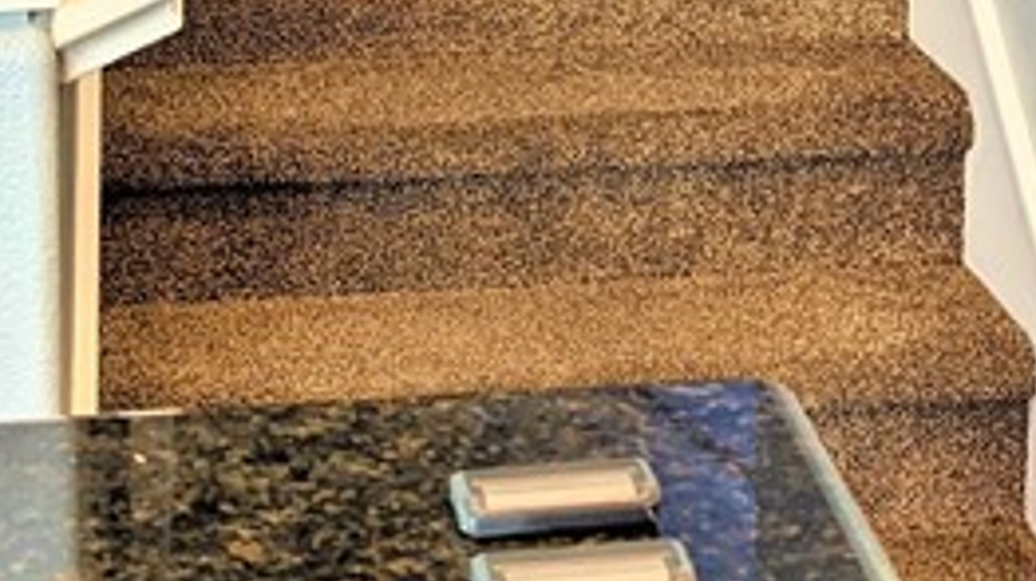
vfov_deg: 11.4
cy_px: -281
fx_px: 2800
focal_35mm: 102
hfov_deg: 20.9
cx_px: 686
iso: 84
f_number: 1.85
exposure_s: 1/30
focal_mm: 6.81
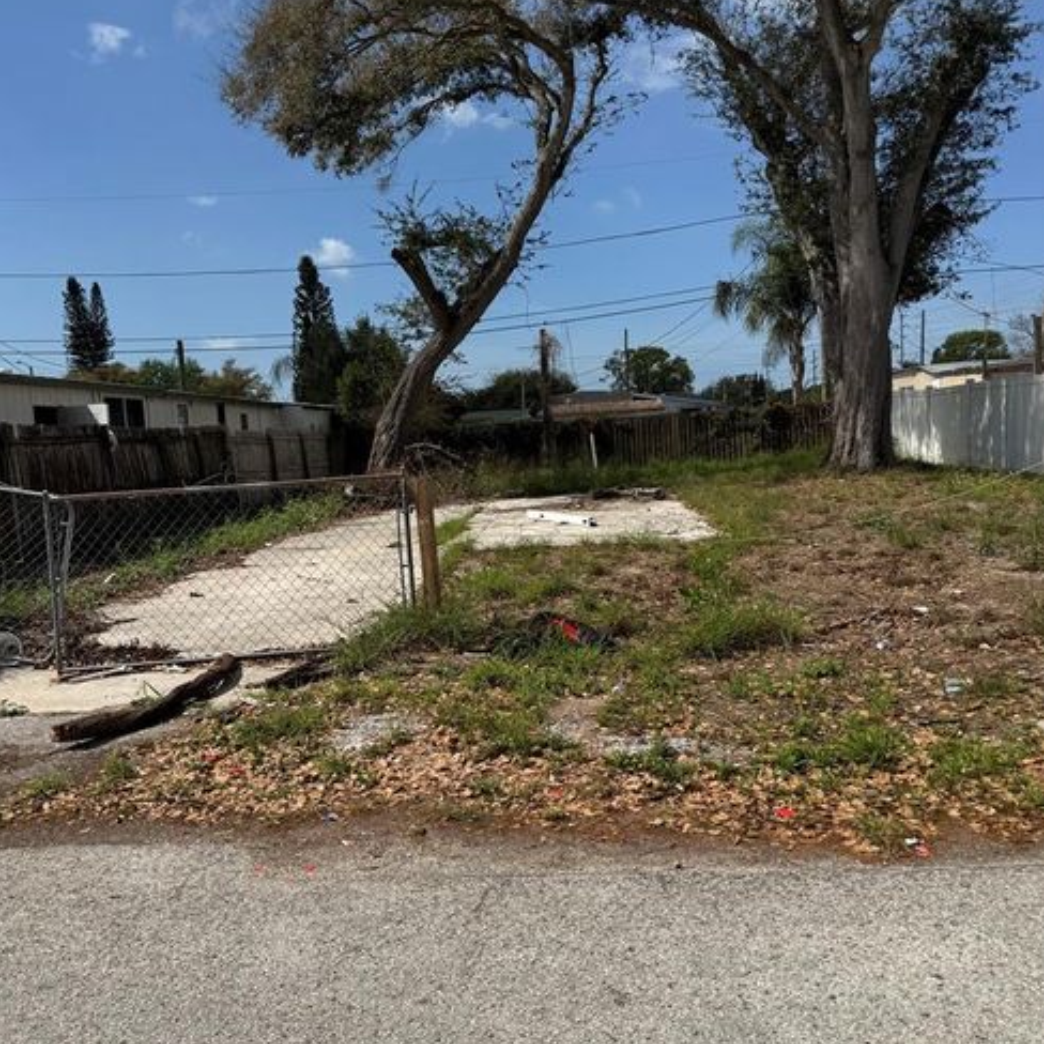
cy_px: 551
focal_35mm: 29
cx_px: 516
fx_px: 990
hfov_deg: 55.6
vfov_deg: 55.6
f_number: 1.78
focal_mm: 6.76
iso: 80
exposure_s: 1/7092
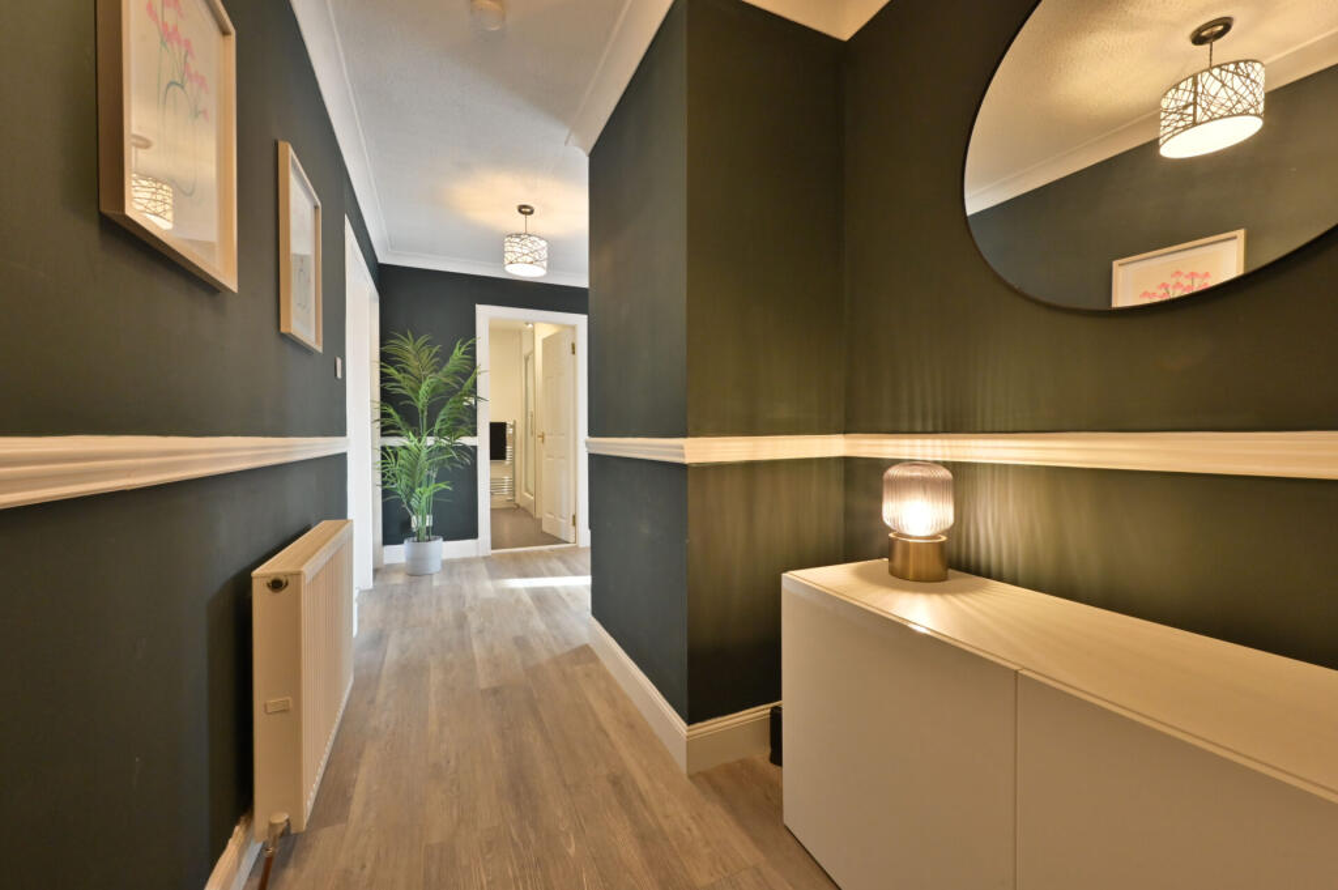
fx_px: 520
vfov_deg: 81.1
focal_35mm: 14
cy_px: 445
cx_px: 669
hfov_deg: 104.3
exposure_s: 1/20
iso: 2500
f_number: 13
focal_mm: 14
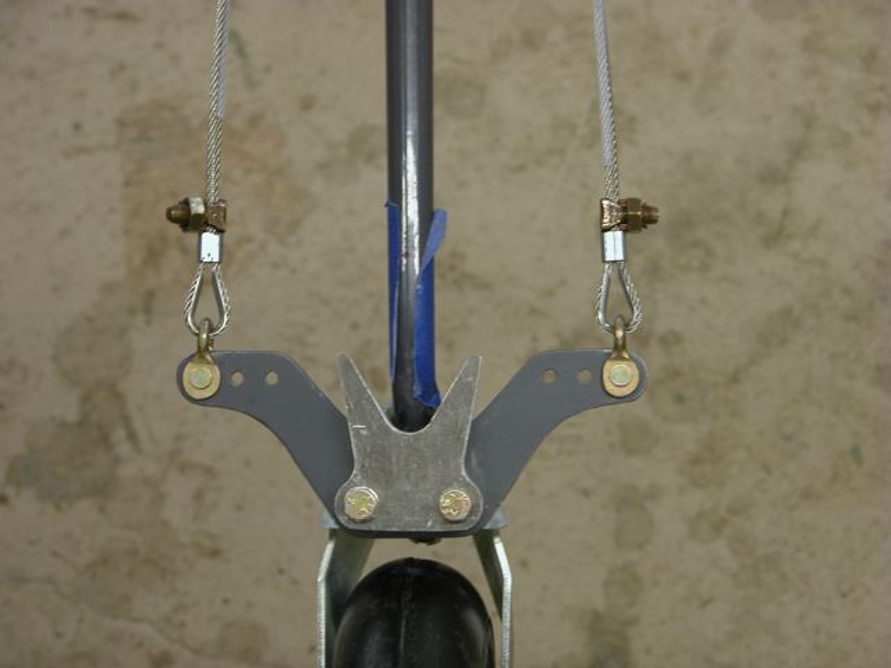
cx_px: 446
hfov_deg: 17.0
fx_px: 2986
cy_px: 334
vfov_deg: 12.8
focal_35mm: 116
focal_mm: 29.5
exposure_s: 1/8.3
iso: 100
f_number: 3.7
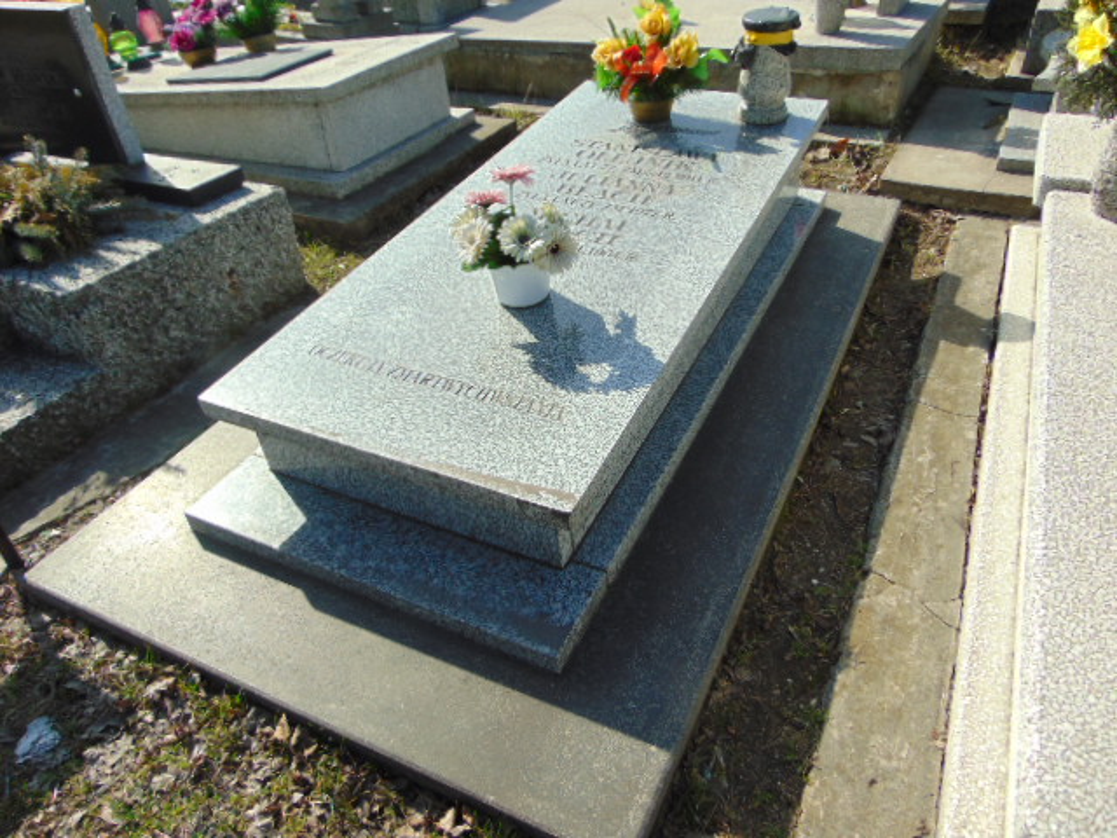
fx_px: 807
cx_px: 558
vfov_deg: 54.9
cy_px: 419
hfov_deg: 69.4
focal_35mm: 25
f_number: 7.7
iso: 80
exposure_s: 1/800
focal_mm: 4.5
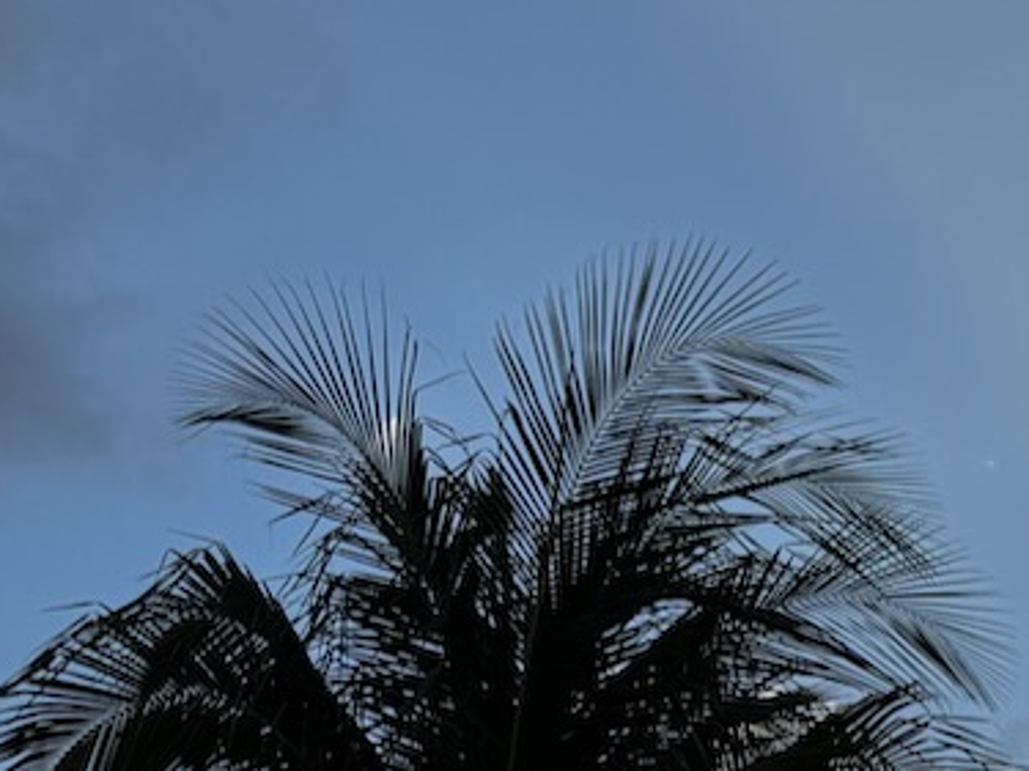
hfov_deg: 20.7
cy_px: 1121
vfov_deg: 16.5
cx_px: 1498
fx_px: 2437
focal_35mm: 82
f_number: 1.78
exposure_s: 1/3802
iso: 80
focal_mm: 6.76
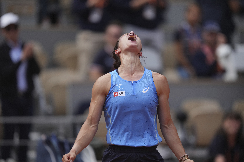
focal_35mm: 400
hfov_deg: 5.2
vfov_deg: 3.4
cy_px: 81
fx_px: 2711
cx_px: 122
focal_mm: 400
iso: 800
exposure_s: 1/6400
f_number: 2.8
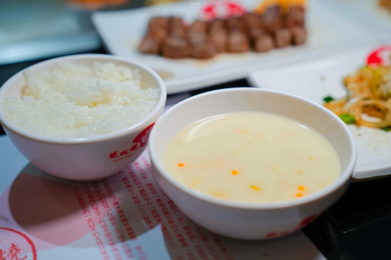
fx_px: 641
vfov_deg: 23.0
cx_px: 196
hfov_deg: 33.9
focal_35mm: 59
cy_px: 130
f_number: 2.8
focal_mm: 59
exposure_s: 1/125
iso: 100
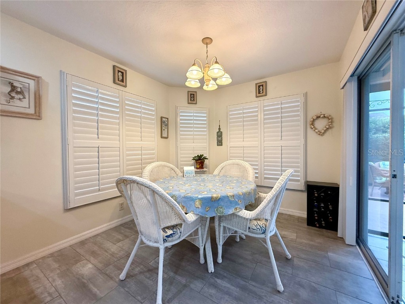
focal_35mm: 14
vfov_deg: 85.7
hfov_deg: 102.1
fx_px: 164
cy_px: 152
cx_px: 202
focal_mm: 2.22
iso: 250
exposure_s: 1/120
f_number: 2.2
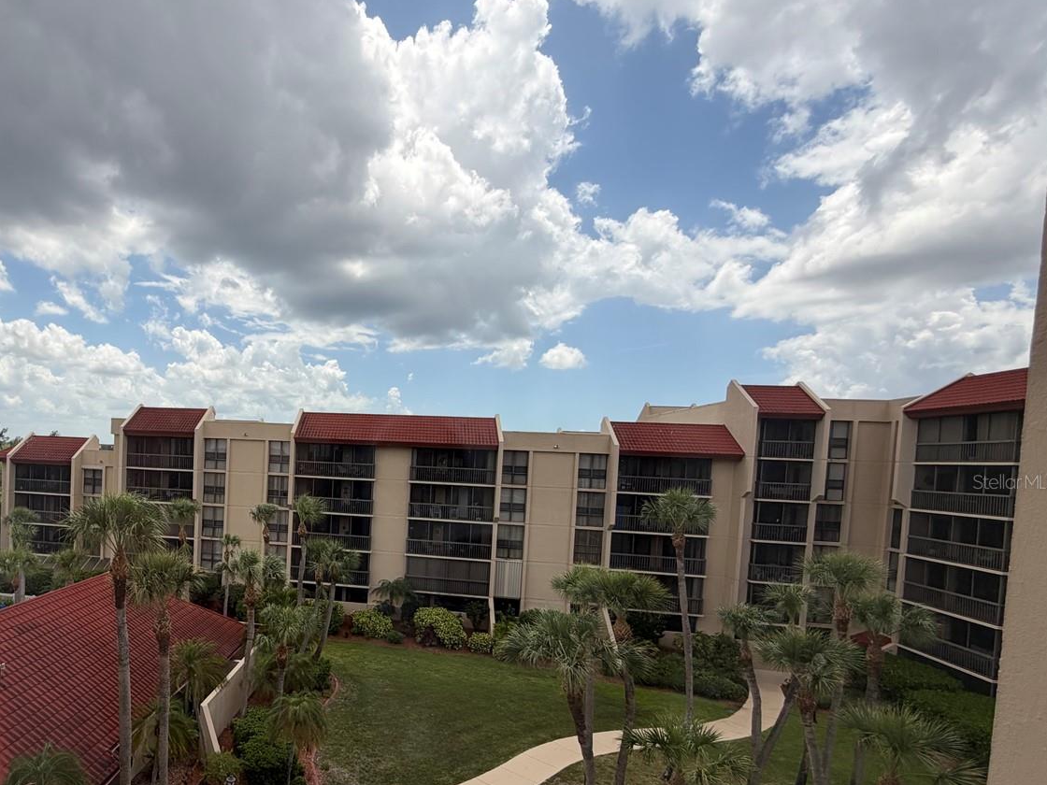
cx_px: 313
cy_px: 481
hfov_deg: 77.9
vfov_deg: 65.2
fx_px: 605
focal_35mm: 20
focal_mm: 2.22
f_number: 2.2
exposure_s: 1/770
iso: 20
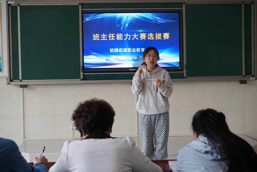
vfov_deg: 20.9
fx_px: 464
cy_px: 86
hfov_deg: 31.0
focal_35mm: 65
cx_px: 128
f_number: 4
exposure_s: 1/80
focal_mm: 65
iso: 1000
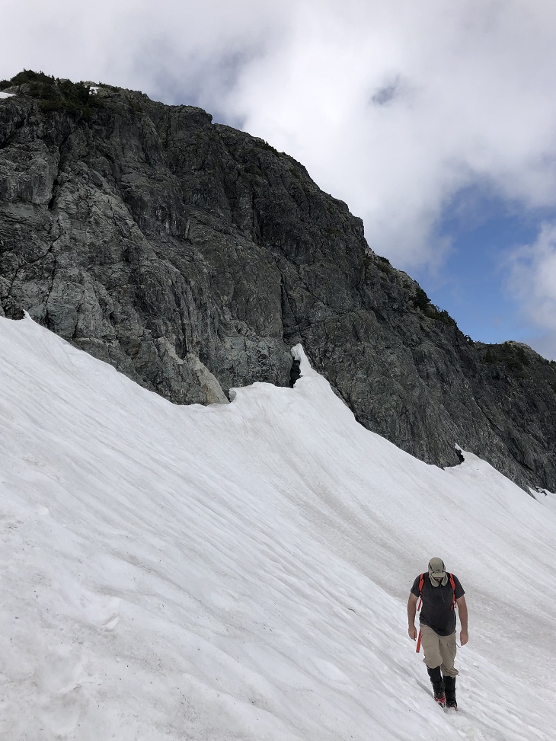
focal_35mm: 29
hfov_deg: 48.2
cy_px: 367
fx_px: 621
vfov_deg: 61.7
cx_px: 280
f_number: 1.8
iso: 20
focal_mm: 3.99
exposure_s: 1/4000
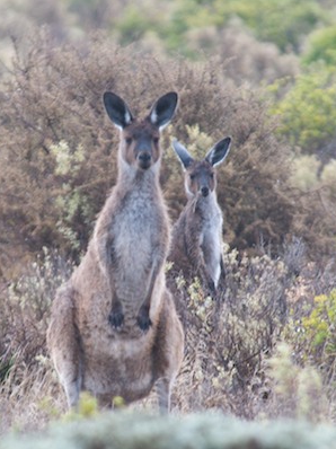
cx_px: 147
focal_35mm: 870
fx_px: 11272
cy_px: 224
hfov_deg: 1.7
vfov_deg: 2.3
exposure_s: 1/125
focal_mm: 400
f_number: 5.6
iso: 320
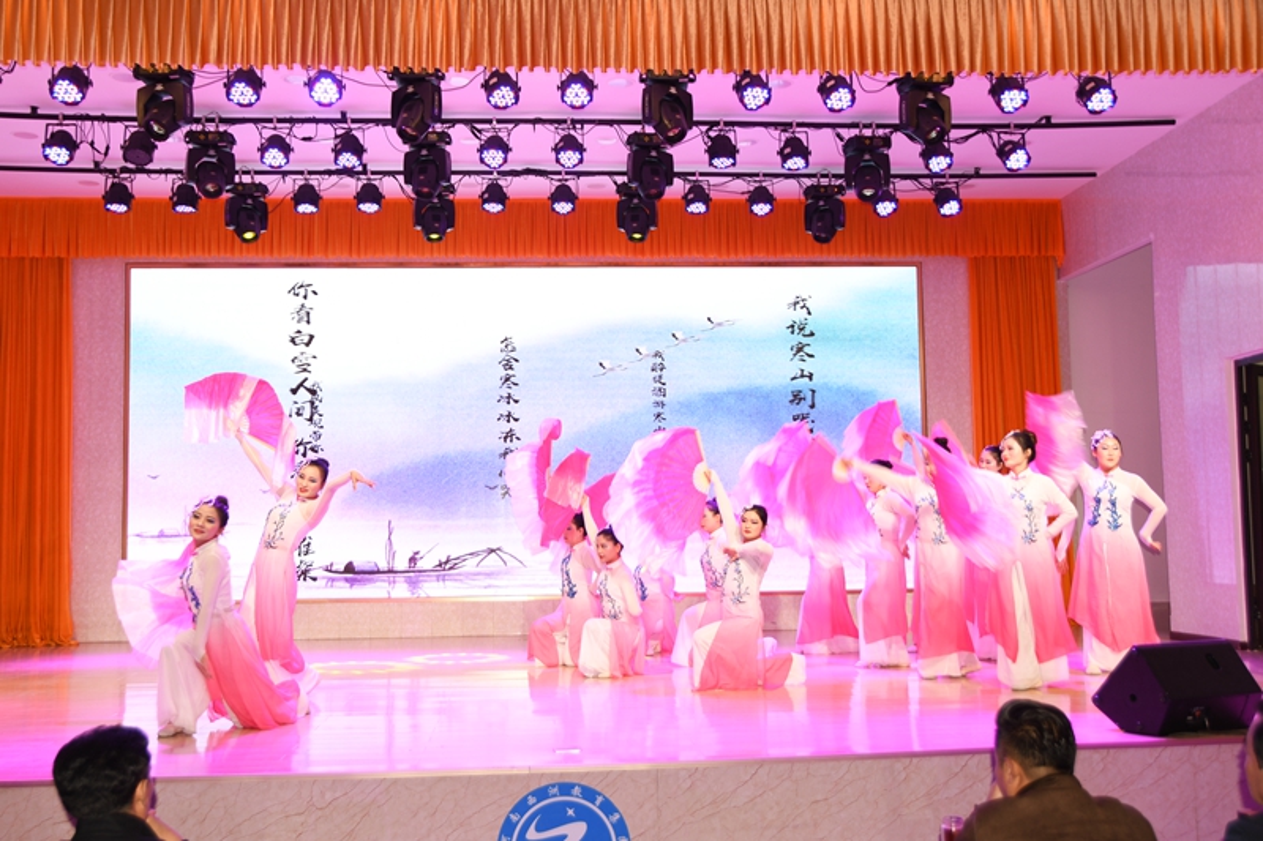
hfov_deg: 49.6
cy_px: 420
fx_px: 1368
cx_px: 632
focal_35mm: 39
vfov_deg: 34.2
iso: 200
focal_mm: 26
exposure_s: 1/60
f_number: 3.8
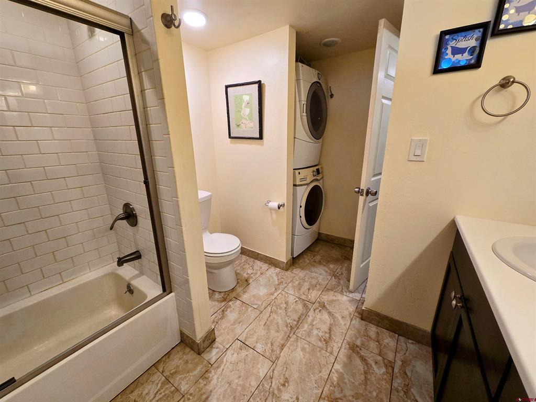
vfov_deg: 89.9
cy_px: 201
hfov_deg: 106.2
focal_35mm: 13
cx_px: 268
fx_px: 201
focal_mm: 2.2
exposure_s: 1/60
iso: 100
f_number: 2.2
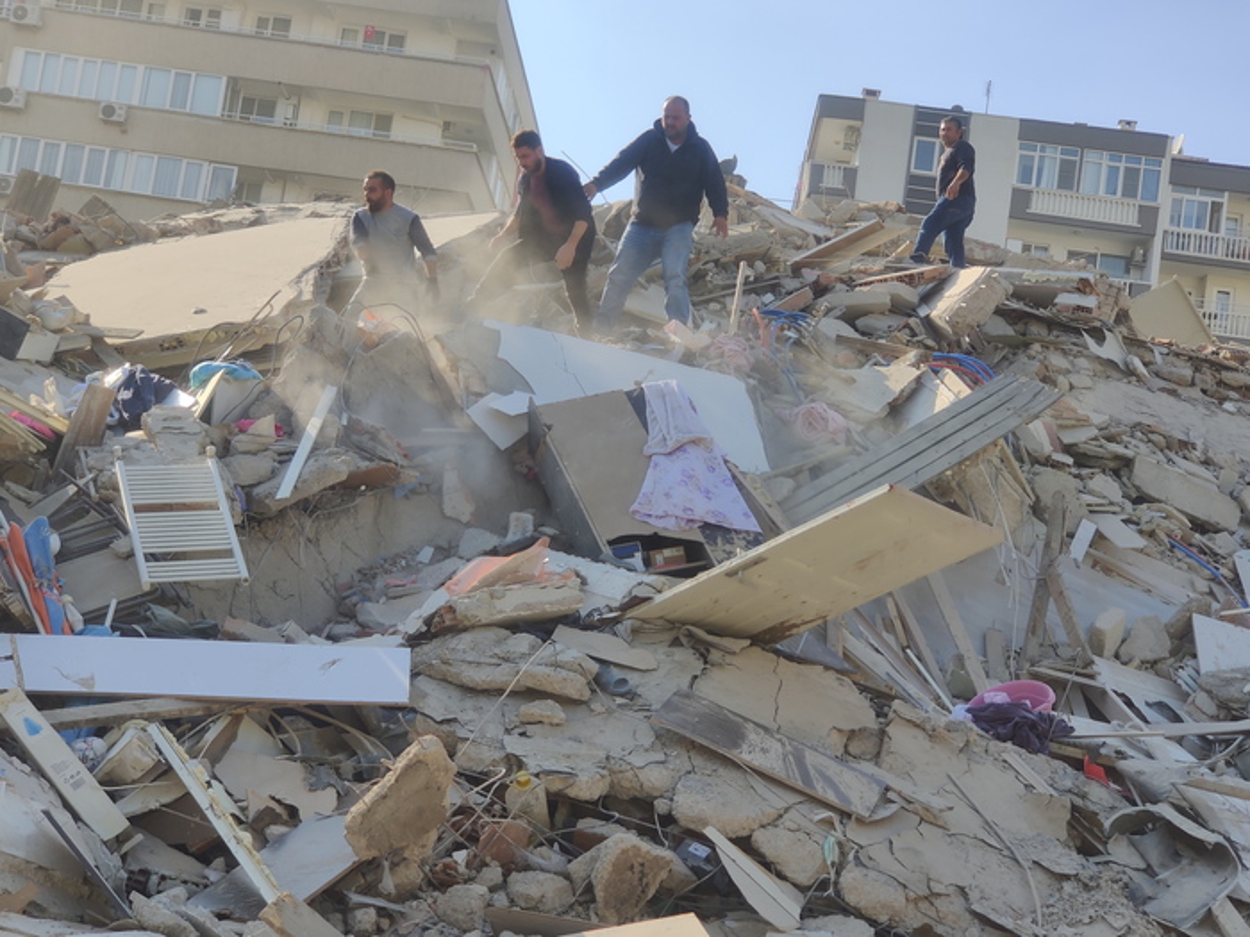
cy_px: 468
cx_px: 625
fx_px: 2383
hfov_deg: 29.4
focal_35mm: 66
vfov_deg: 22.3
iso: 125
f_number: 2.2
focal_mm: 6.22
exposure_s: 1/1145
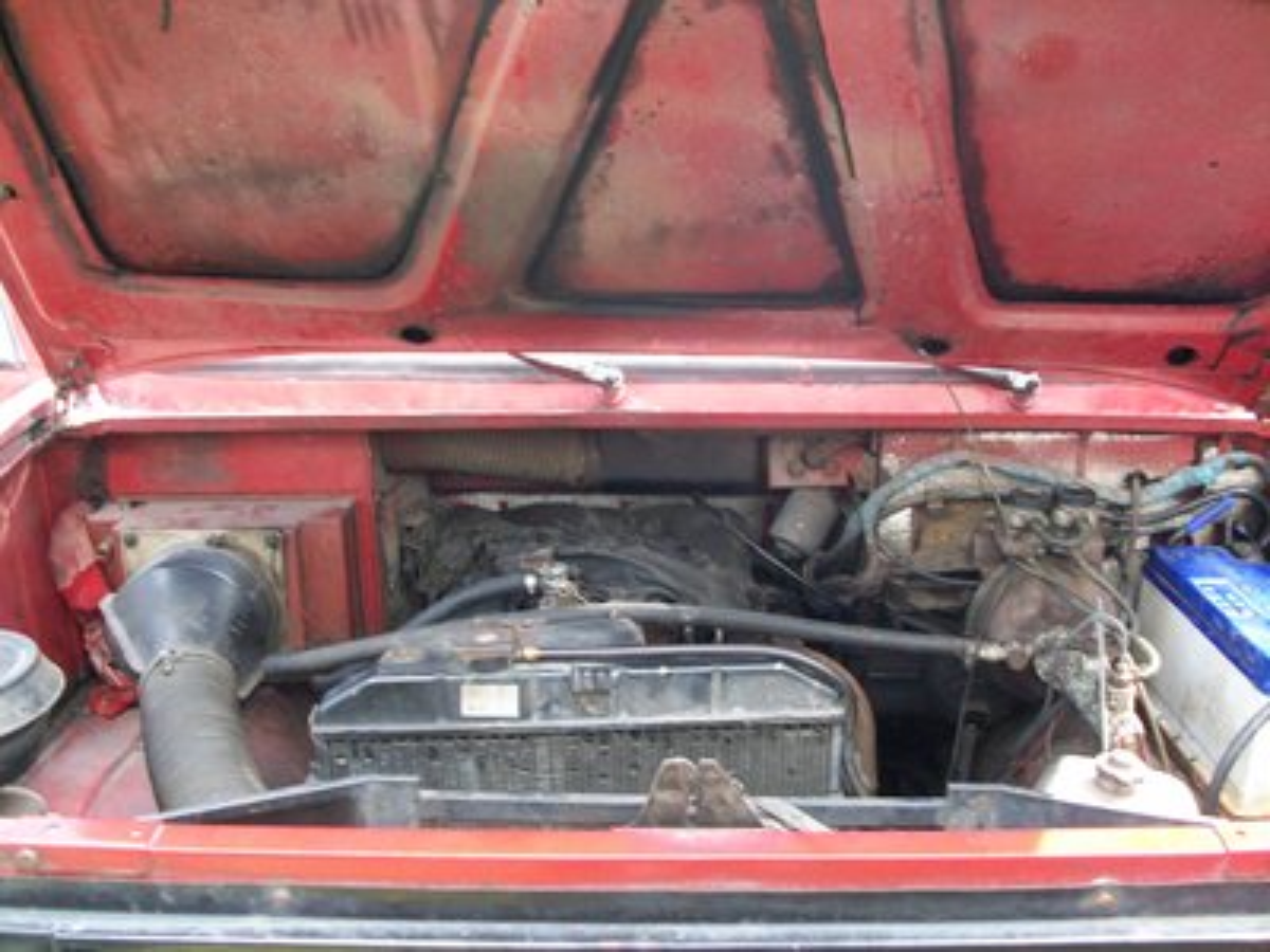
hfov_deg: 54.0
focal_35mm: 34
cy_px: 476
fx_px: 1247
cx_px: 635
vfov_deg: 41.8
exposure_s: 1/72.1
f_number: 2.8
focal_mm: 5.7
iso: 160
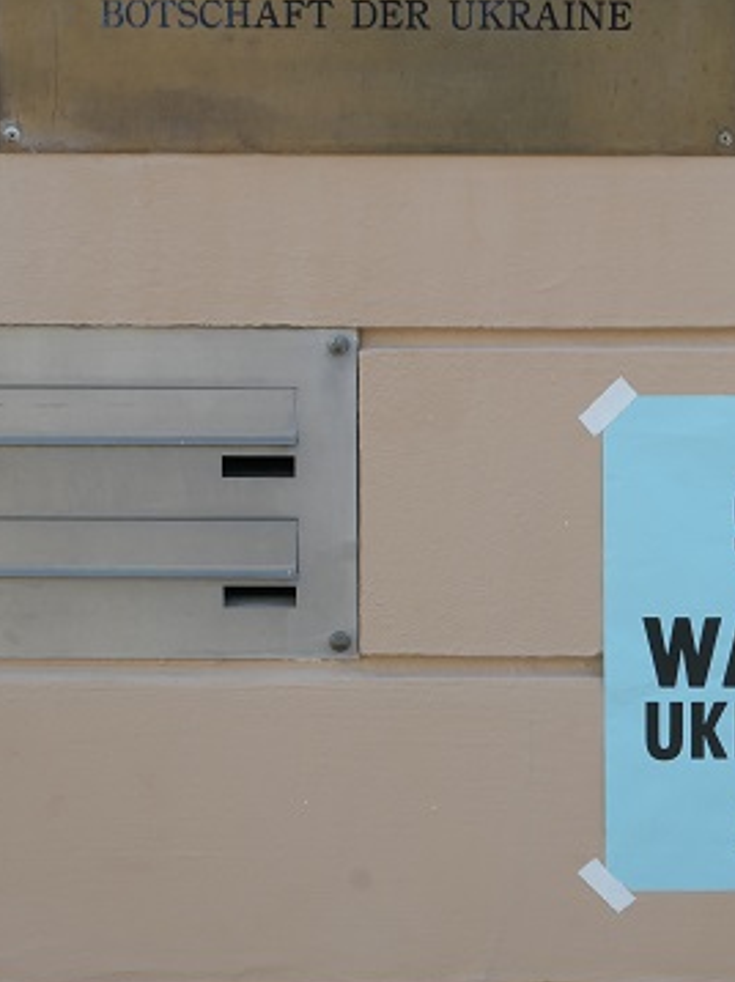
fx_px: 1502
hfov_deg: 27.4
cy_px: 296
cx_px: 481
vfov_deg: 35.7
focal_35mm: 53
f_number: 8
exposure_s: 1/80
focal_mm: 13.1
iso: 200
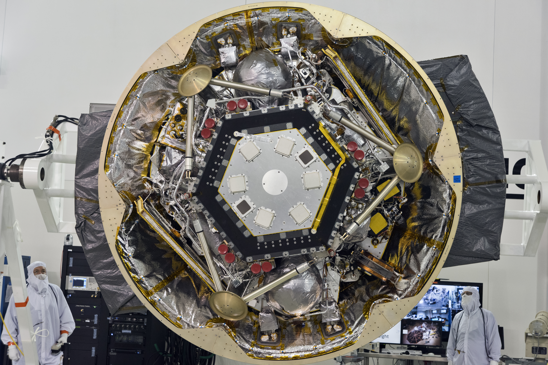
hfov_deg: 33.4
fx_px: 914
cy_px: 182
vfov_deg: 22.6
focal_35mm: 60
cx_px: 274
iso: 2000
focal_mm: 60
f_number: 6.3
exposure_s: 1/160
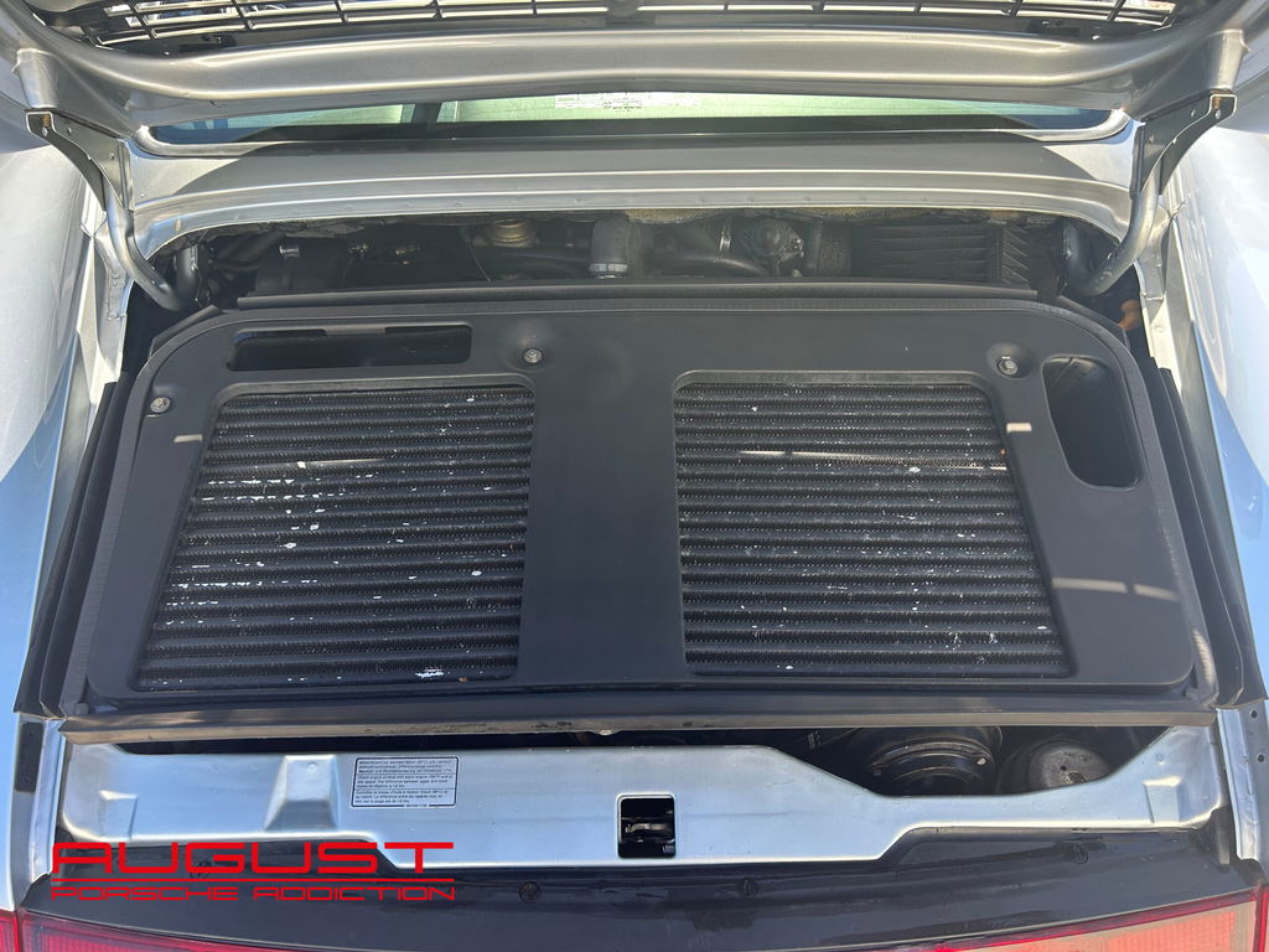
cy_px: 476
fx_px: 953
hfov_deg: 67.3
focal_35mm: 26
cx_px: 634
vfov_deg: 53.1
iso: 50
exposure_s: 1/330
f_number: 1.5
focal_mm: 5.7
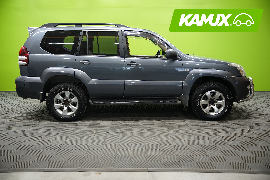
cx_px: 135
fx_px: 277
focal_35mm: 37
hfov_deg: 51.9
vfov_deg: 35.9
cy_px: 90
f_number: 2.8
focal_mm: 37
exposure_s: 1/25
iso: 320
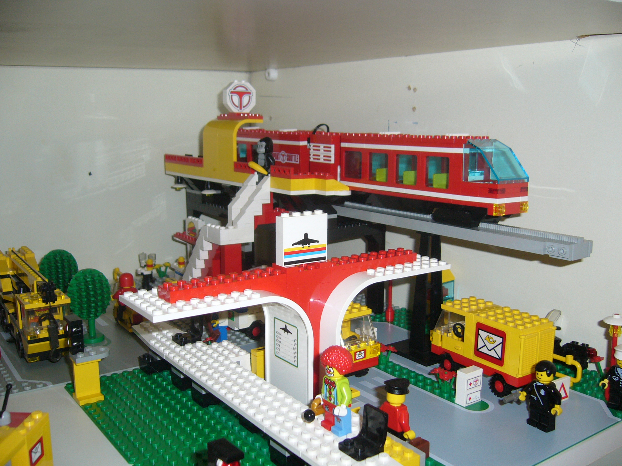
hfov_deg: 52.6
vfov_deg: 40.7
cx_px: 311
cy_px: 233
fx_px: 629
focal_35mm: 35
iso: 100
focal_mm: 5.8
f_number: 2.8
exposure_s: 1/30
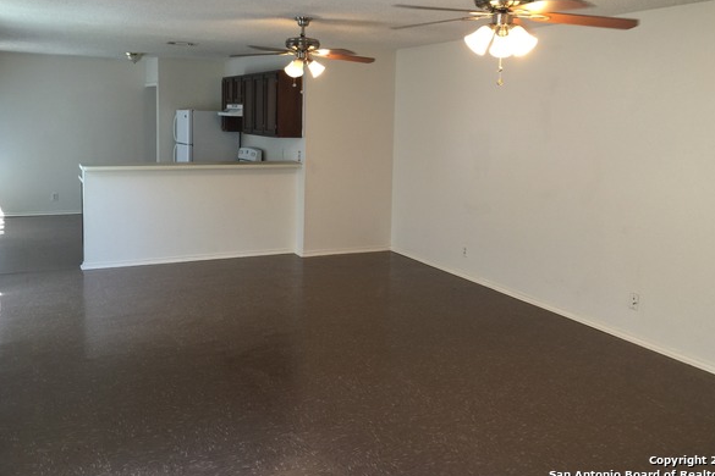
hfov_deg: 57.2
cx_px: 352
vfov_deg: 39.8
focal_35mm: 33
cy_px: 189
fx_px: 655
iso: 40
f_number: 2.2
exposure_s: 1/30
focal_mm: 4.15
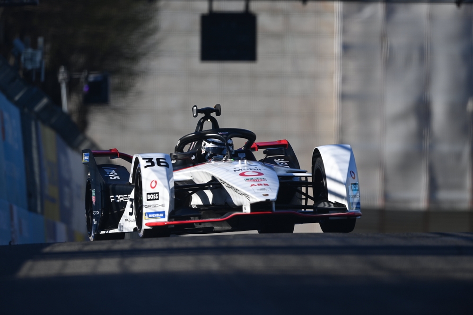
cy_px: 158
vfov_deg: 3.4
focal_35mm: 400
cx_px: 236
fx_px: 5256
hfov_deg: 5.2
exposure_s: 1/2000
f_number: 4
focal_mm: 400
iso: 200
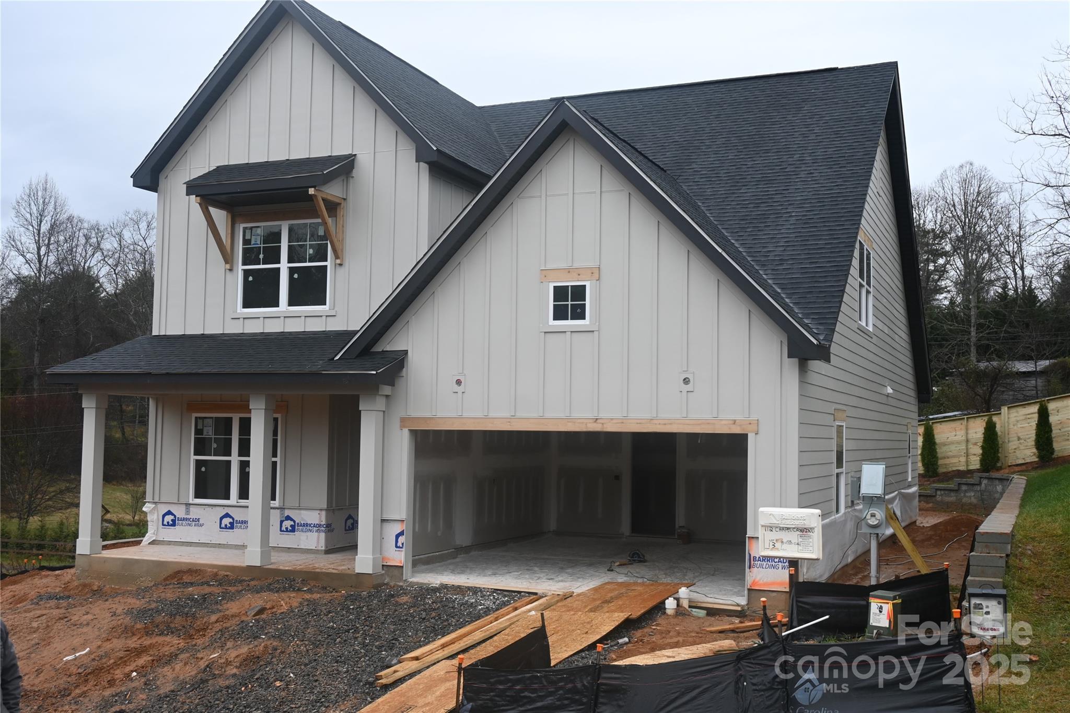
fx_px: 1114
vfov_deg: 35.5
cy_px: 356
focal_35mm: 38
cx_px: 535
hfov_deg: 51.3
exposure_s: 1/250
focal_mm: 25
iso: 200
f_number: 5.6
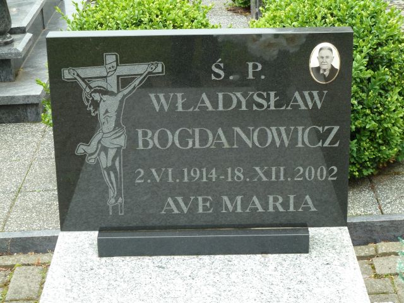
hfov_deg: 23.6
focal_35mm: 83
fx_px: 969
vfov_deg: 17.8
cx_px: 202
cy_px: 152
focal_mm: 13.7
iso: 80
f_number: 4.2
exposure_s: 1/50
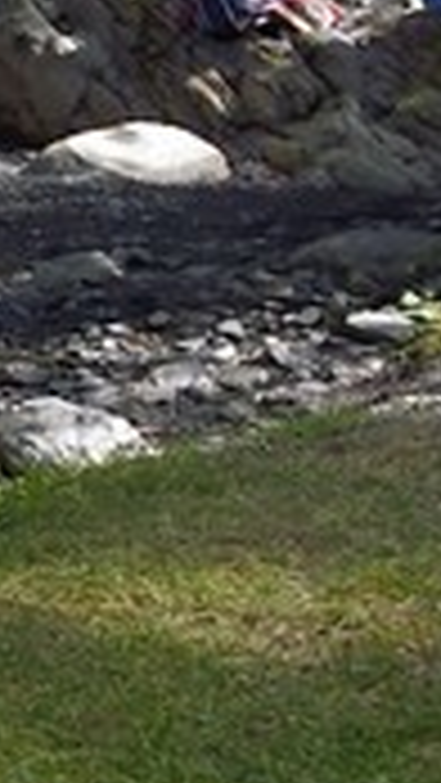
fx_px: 5213
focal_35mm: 251
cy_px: -493
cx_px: -2250
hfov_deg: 4.0
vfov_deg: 8.4
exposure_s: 1/100
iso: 200
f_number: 10
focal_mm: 26
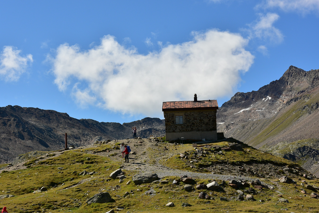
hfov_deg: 28.1
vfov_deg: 18.9
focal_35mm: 72
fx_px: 638
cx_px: 160
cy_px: 106
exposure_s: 1/1000
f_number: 10
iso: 320
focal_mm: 48
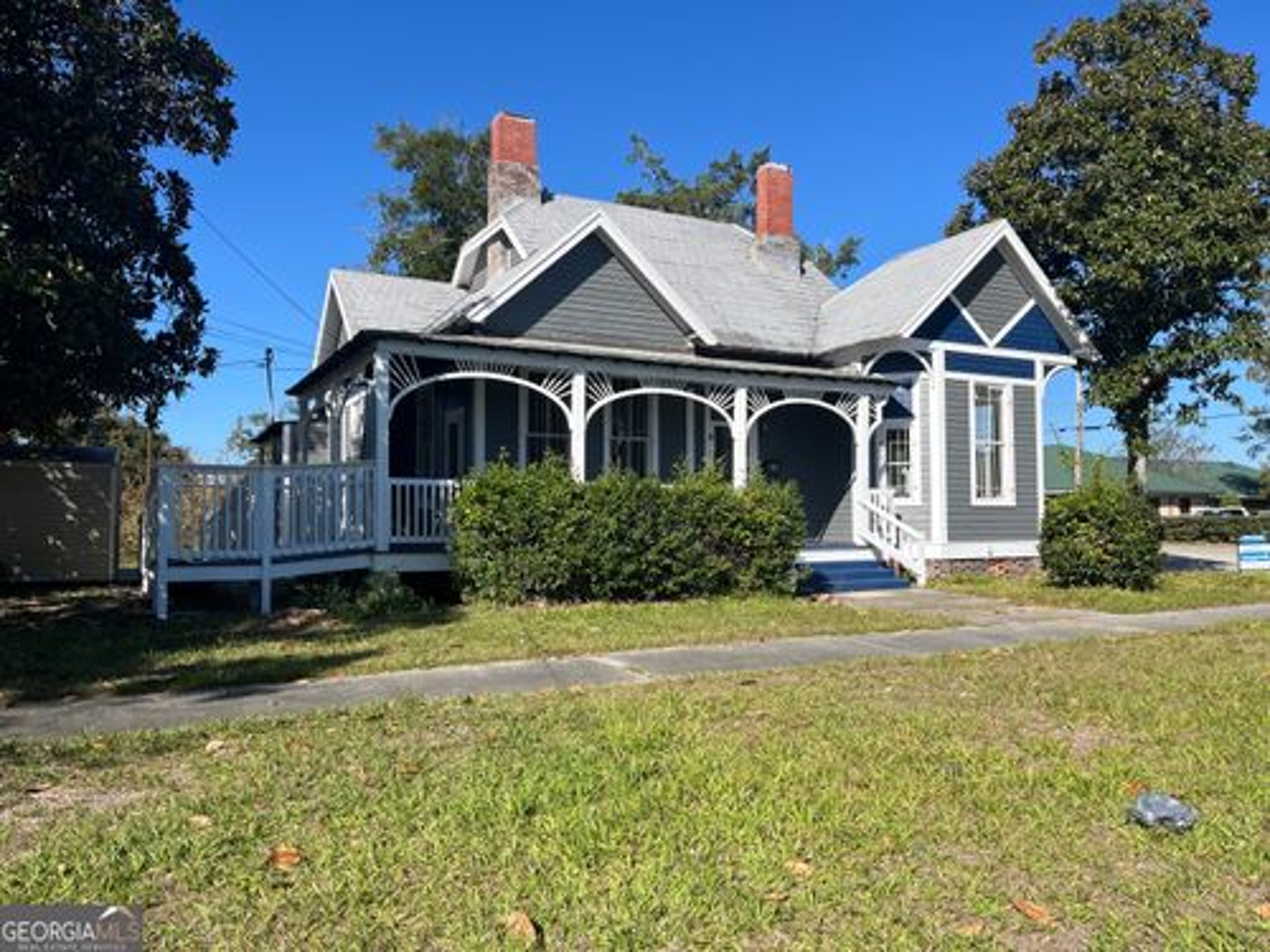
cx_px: 635
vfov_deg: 53.1
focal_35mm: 26
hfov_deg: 67.3
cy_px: 476
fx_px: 954
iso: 50
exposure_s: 1/3311
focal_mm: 5.1
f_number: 1.6
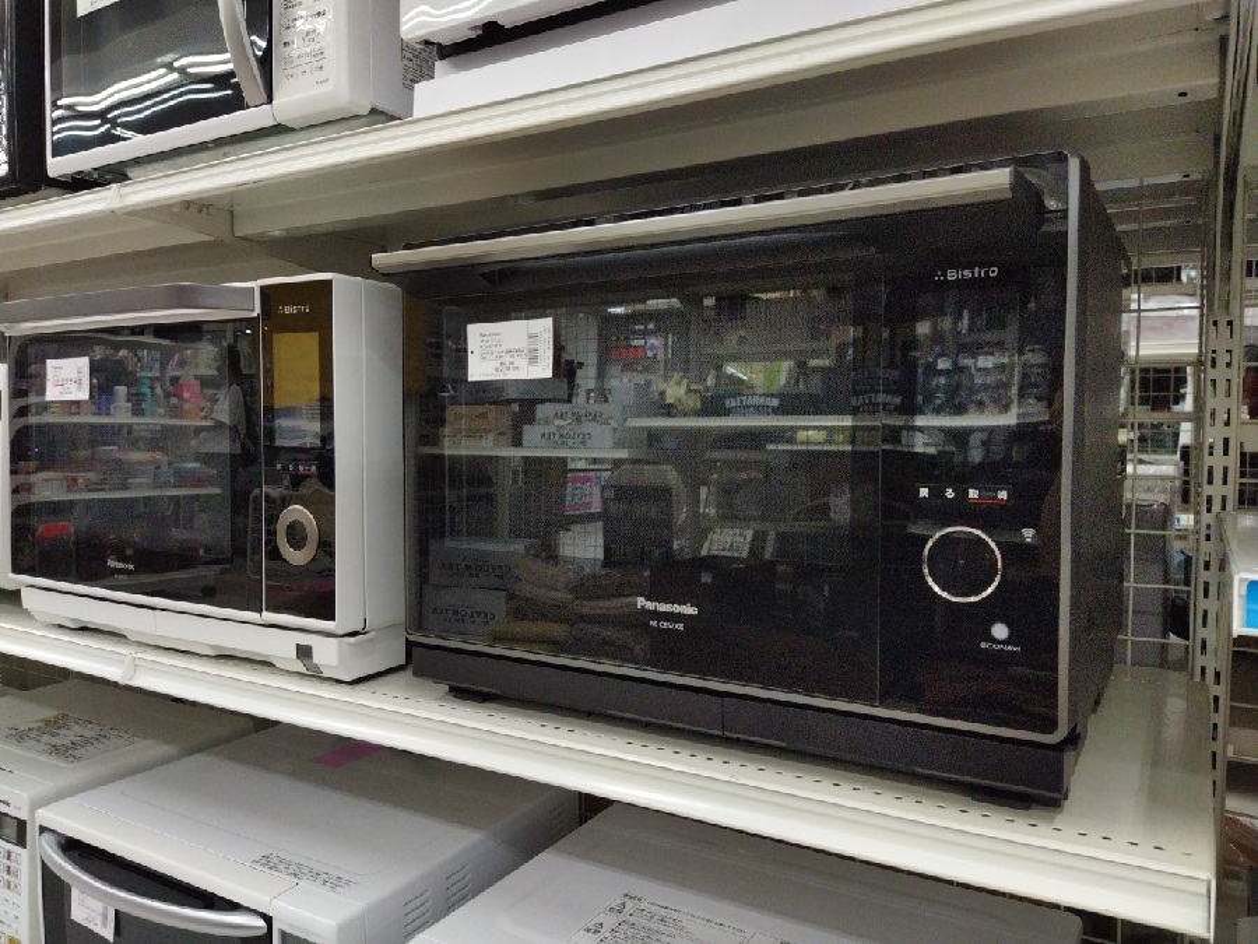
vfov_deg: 51.4
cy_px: 472
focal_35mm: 27
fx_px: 981
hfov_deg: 65.3
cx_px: 629
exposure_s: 1/400
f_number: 1.79
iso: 444
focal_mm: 4.71
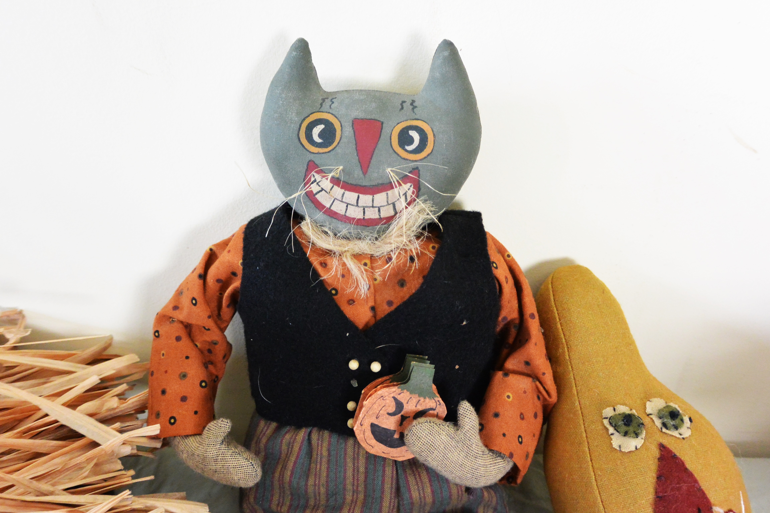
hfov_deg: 60.3
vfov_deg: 42.3
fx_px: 663
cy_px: 256
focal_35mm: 31
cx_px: 385
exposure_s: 1/30
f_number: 3.8
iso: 1000
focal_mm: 11.8
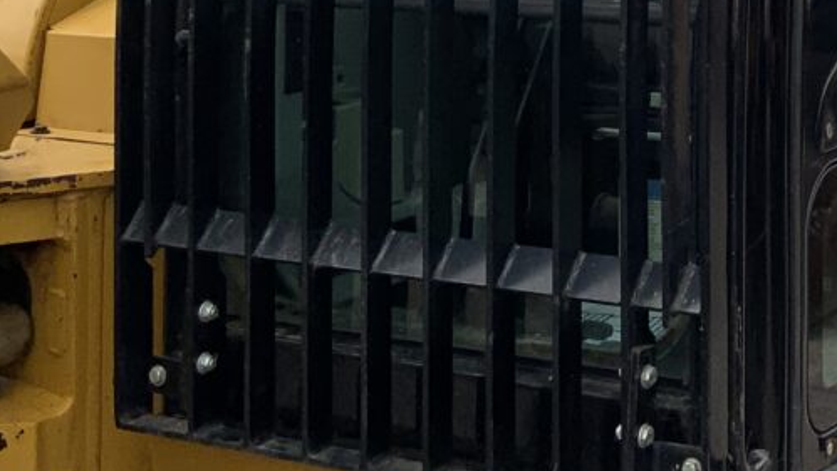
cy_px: -311
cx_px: 825
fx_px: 2109
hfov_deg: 21.7
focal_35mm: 95
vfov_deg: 12.0
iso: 16
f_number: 1.8
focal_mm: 3
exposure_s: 1/739
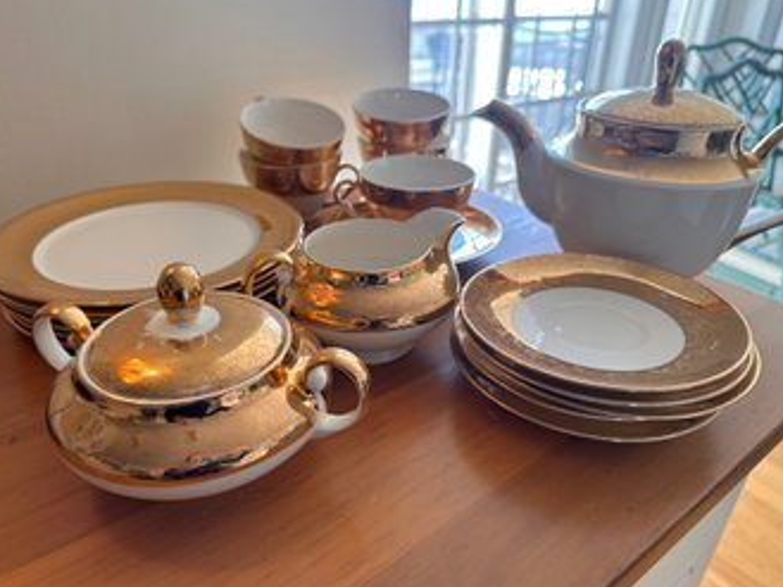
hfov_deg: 69.4
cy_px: 294
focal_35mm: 25
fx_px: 566
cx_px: 382
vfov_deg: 54.9
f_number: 1.78
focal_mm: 6.86
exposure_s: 1/197
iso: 80
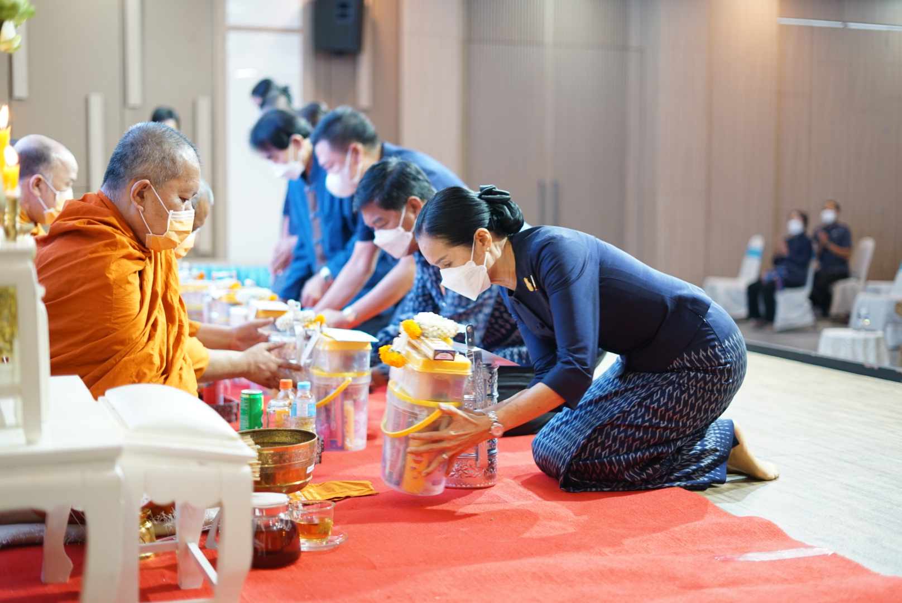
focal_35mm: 50
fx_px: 1254
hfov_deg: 39.6
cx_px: 451
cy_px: 302
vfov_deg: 27.0
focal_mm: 50
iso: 400
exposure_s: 1/40
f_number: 1.8
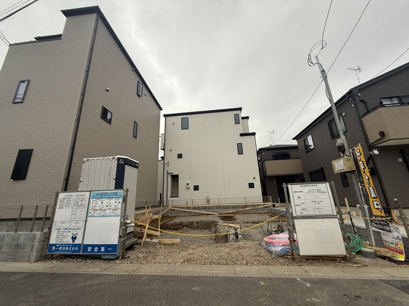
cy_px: 153
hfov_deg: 102.1
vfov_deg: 85.7
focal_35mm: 14
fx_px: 165
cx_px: 204
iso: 50
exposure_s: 1/173
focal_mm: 2.22
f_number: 2.2
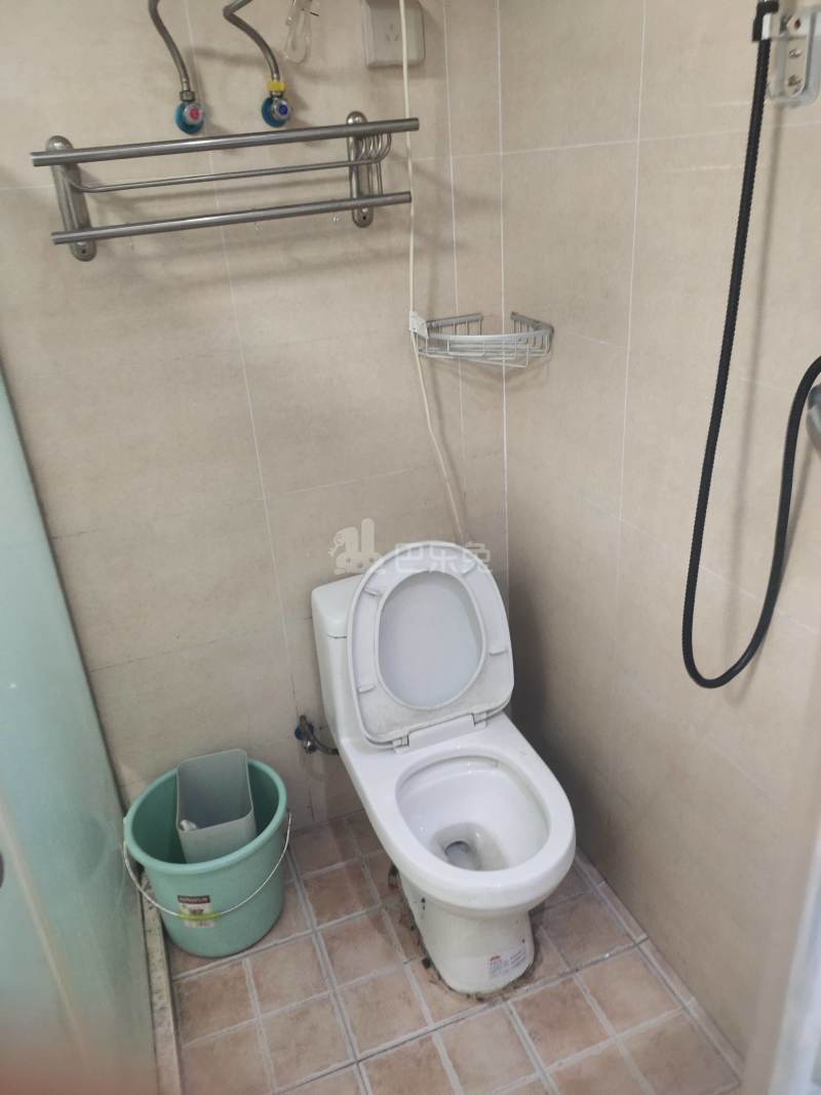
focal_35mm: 23
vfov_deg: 73.9
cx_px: 410
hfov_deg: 58.9
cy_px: 548
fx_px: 727
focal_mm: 4.76
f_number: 1.79
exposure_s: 1/50
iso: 800
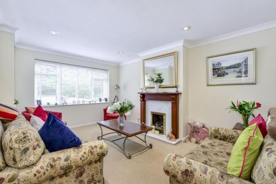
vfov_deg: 77.4
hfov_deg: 100.4
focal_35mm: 15
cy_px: 92
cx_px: 138
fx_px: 115
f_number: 8
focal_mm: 10
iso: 640
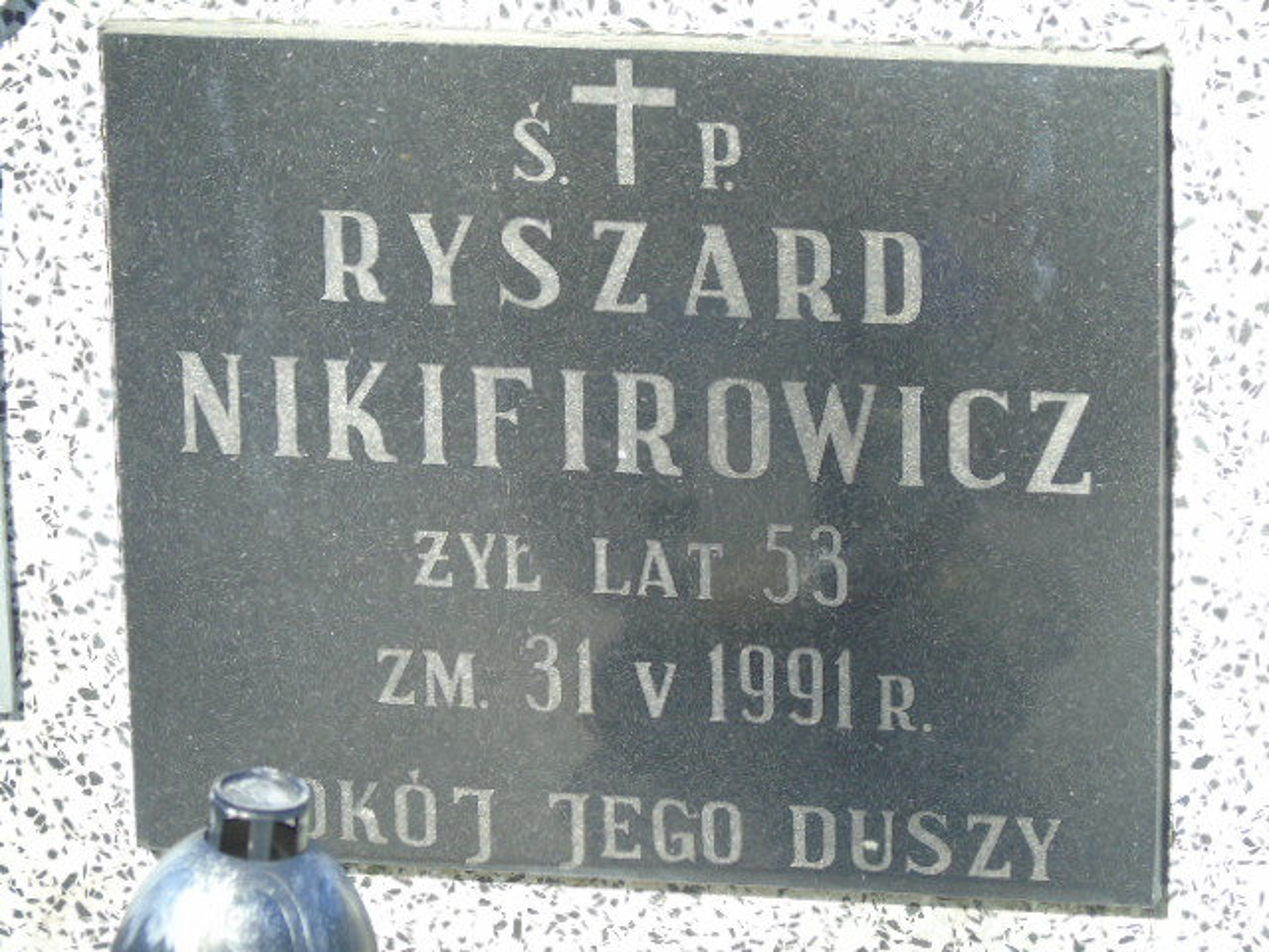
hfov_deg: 10.6
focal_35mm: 186
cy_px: 476
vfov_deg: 8.0
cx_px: 634
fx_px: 6819
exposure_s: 1/125
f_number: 5
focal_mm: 33
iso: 100
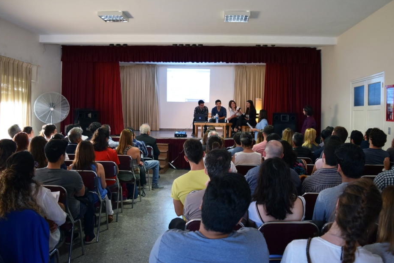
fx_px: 328
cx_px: 209
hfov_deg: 61.9
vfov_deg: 43.6
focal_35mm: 30
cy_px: 124
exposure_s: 1/60
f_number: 3.5
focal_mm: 18
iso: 800
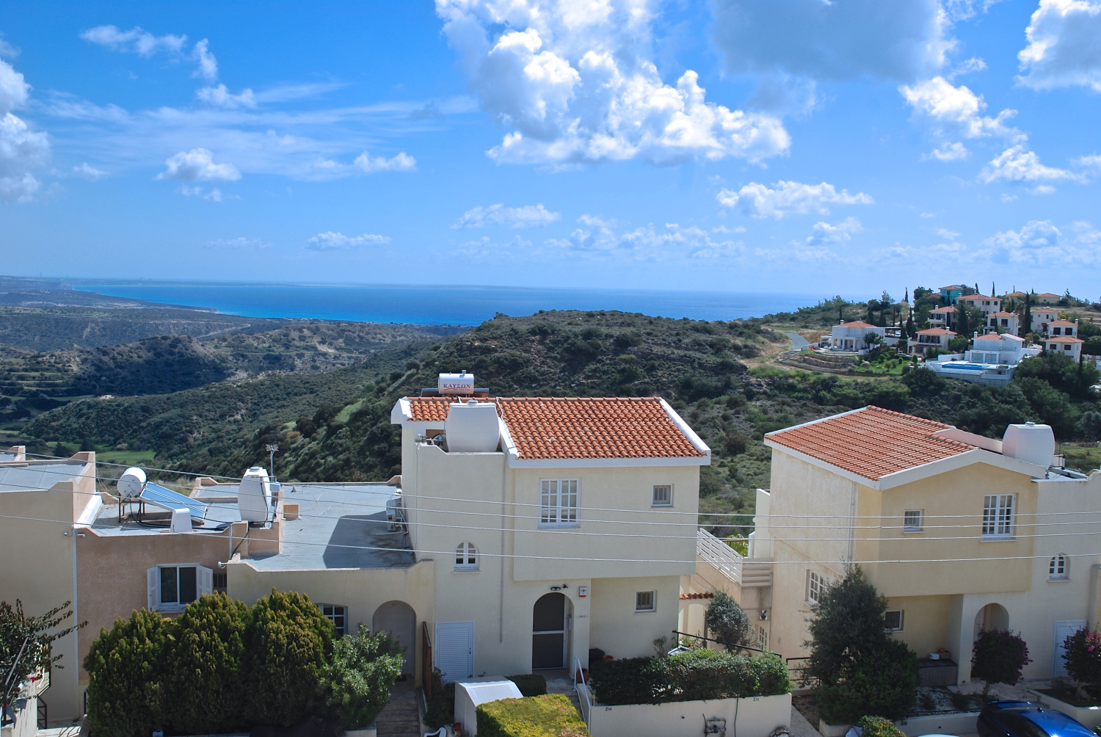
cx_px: 550
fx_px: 1102
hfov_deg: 53.1
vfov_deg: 37.0
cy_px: 368
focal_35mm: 36
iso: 100
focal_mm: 24
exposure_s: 1/250
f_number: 8
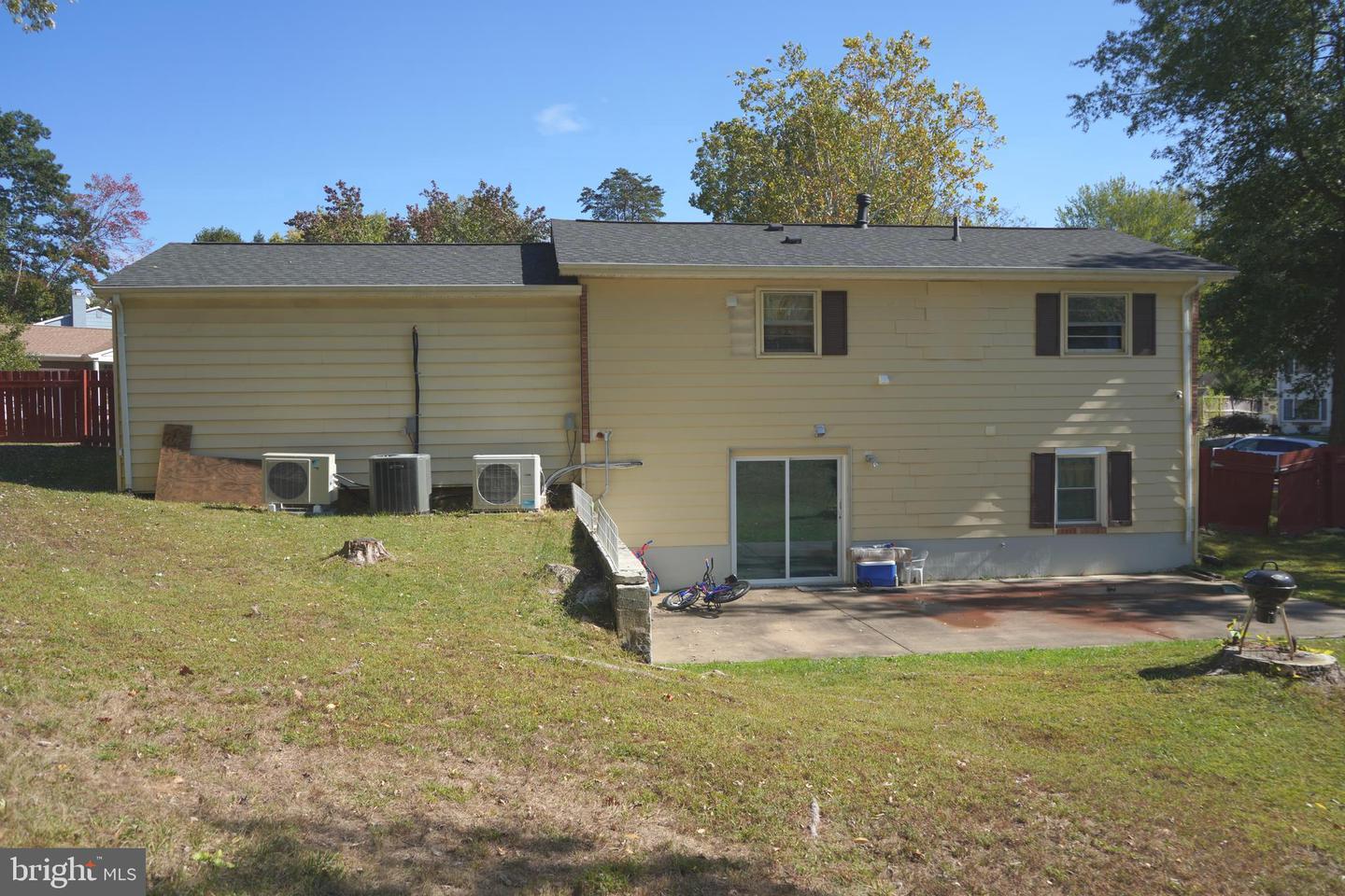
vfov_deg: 46.4
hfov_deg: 65.5
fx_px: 1046
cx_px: 672
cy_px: 448
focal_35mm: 28
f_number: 4.5
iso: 100
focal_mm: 28
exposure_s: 1/640
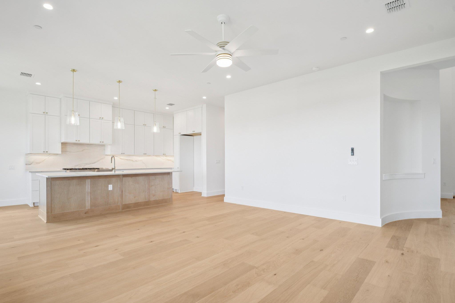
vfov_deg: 70.4
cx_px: 228
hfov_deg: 93.3
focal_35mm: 17
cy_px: 152
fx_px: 215
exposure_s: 1/20
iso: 400
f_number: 8
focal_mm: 11.5
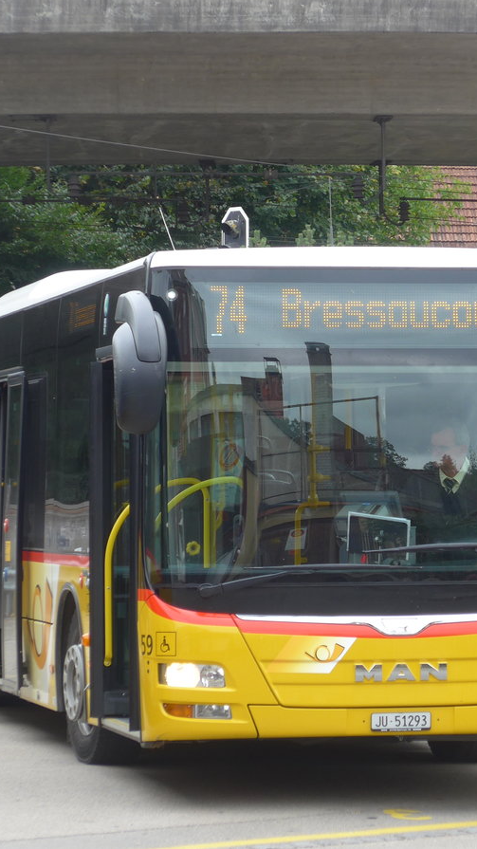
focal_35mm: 171
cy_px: 424
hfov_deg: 7.1
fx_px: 3848
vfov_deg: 12.6
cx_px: 361
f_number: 5
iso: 100
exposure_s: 1/80
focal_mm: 22.9
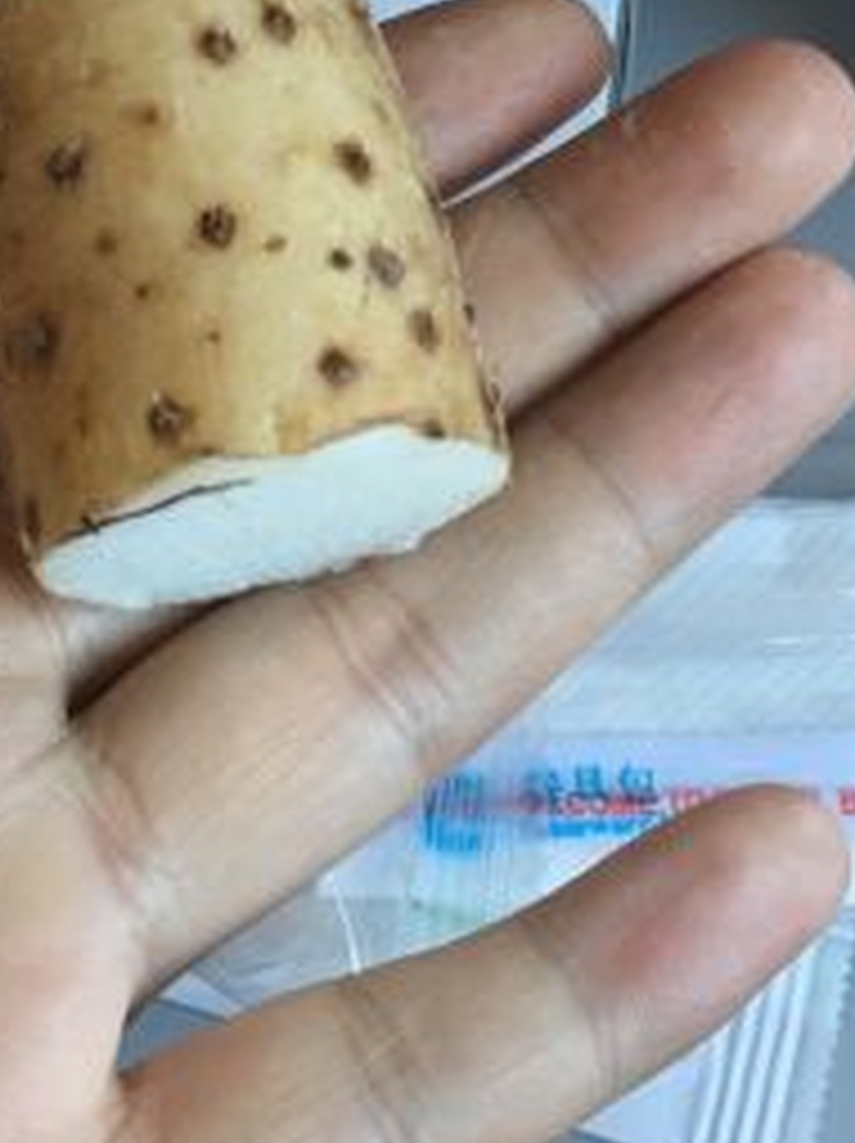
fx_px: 2639
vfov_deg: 23.9
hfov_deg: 18.4
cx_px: 290
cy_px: 158
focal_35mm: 80
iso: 80
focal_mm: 4.15
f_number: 2.2
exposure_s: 1/17
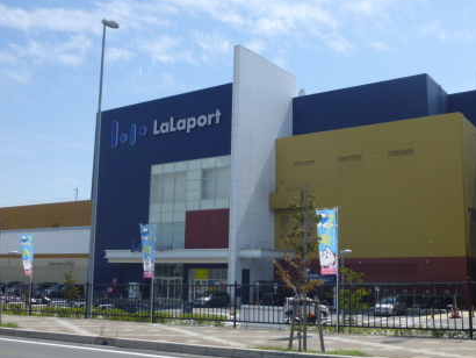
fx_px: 537
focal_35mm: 39
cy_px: 178
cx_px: 277
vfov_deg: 36.9
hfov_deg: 47.6
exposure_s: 1/200
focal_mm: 4.5
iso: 100
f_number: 9
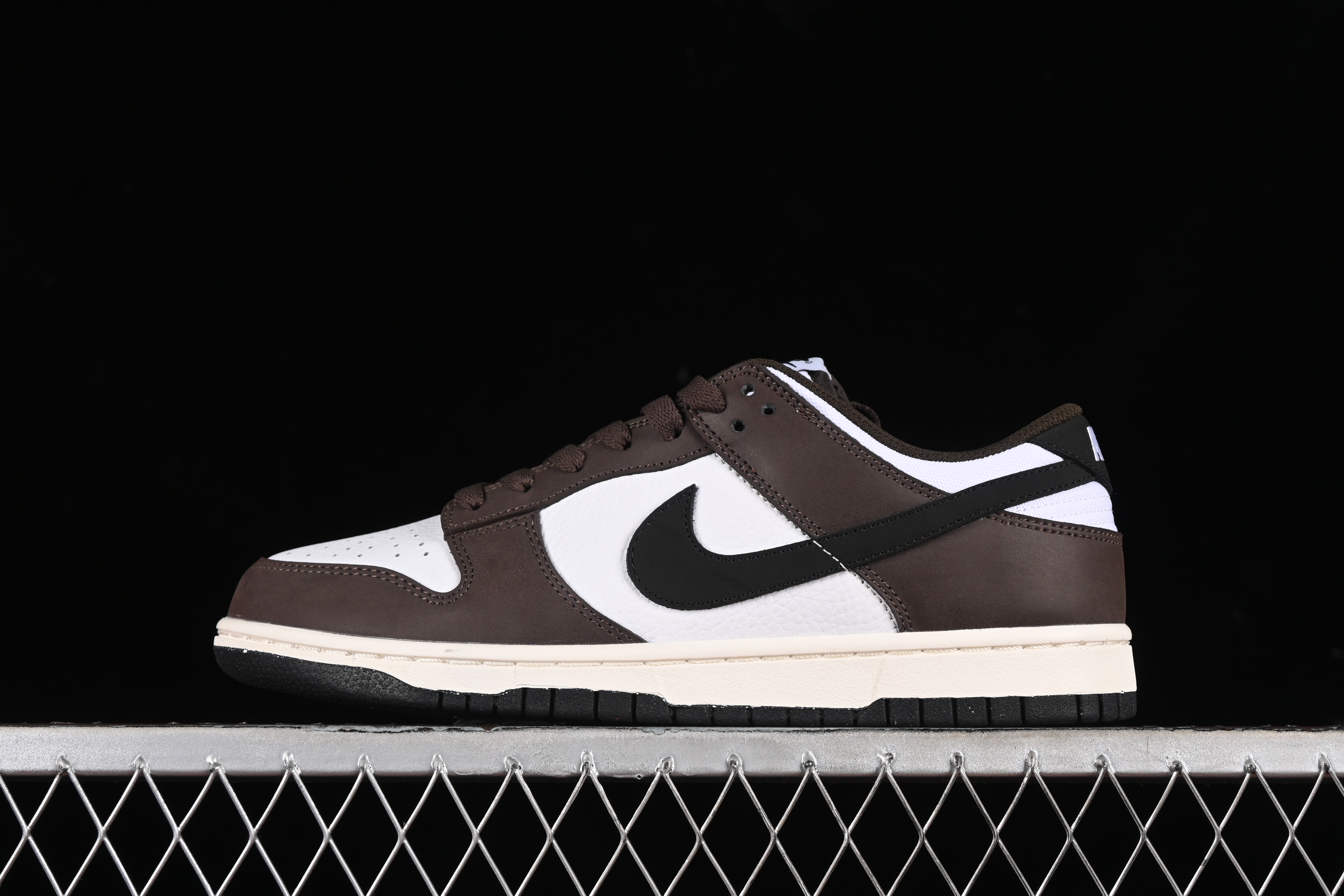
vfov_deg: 18.2
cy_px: 448
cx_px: 672
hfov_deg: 27.0
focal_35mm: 75
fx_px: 2800
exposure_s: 1/80
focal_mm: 50
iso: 160
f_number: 7.1
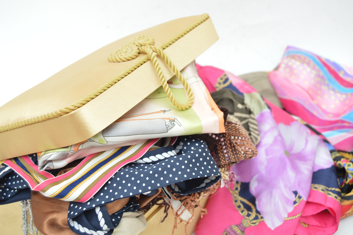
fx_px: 558
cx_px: 176
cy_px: 118
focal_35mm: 57
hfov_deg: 35.1
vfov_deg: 23.7
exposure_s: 1/160
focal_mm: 38
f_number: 4.8
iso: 200
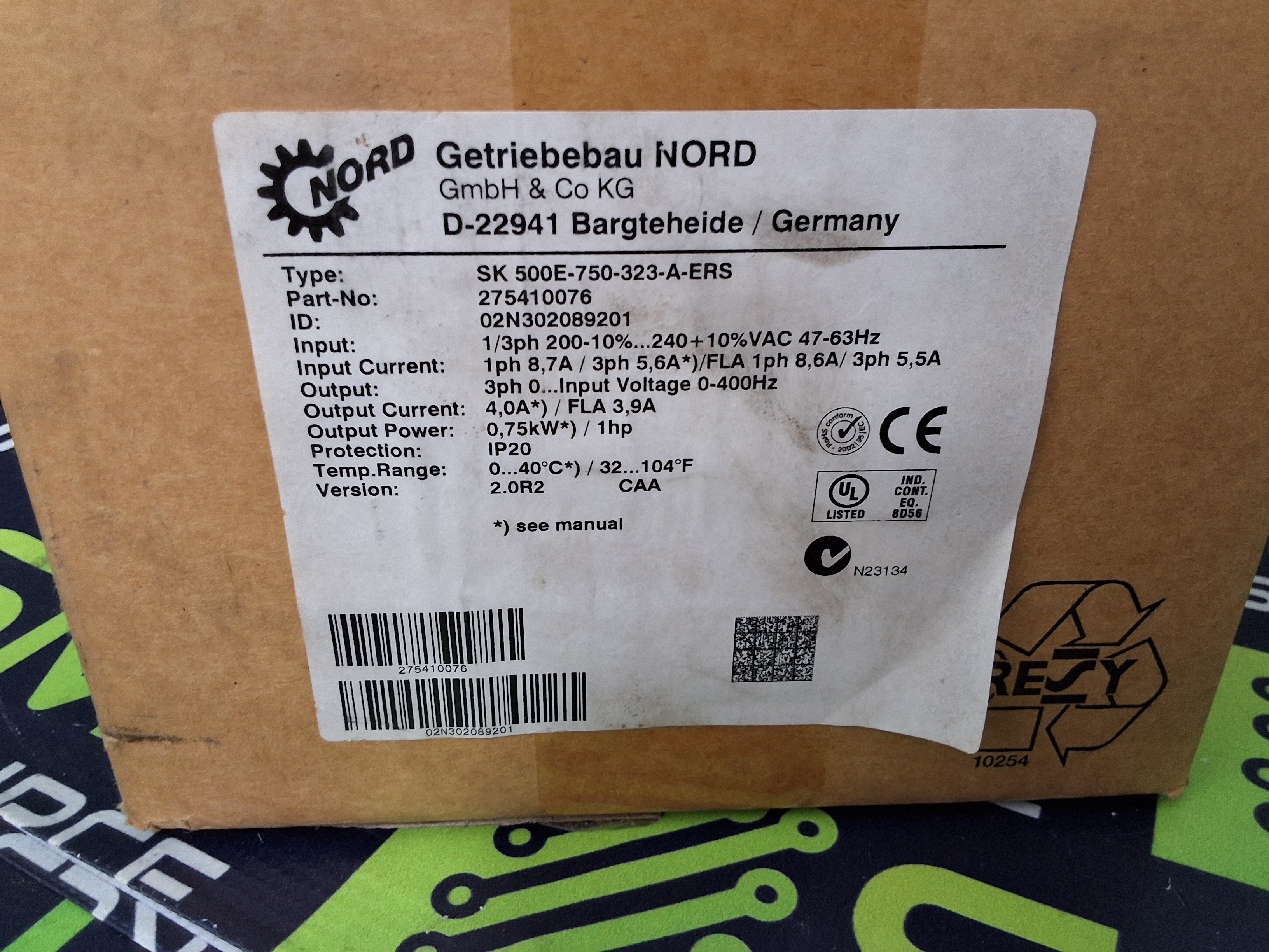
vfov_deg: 49.7
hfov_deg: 63.4
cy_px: 476
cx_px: 634
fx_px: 1026
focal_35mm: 28
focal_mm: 2.91
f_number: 1.9
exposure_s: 1/30
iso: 200
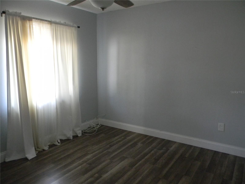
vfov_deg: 49.7
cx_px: 122
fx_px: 198
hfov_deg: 63.4
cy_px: 92
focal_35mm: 28
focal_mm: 5
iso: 400
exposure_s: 1/14.6
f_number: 3.5
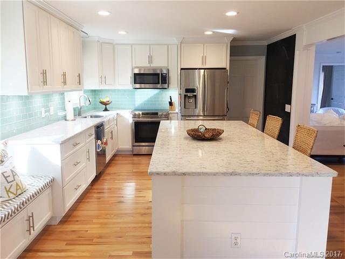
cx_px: 172
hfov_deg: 61.7
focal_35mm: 29
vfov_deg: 48.2
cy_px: 130
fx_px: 289
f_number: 2.2
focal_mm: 4.15
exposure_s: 1/40
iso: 40
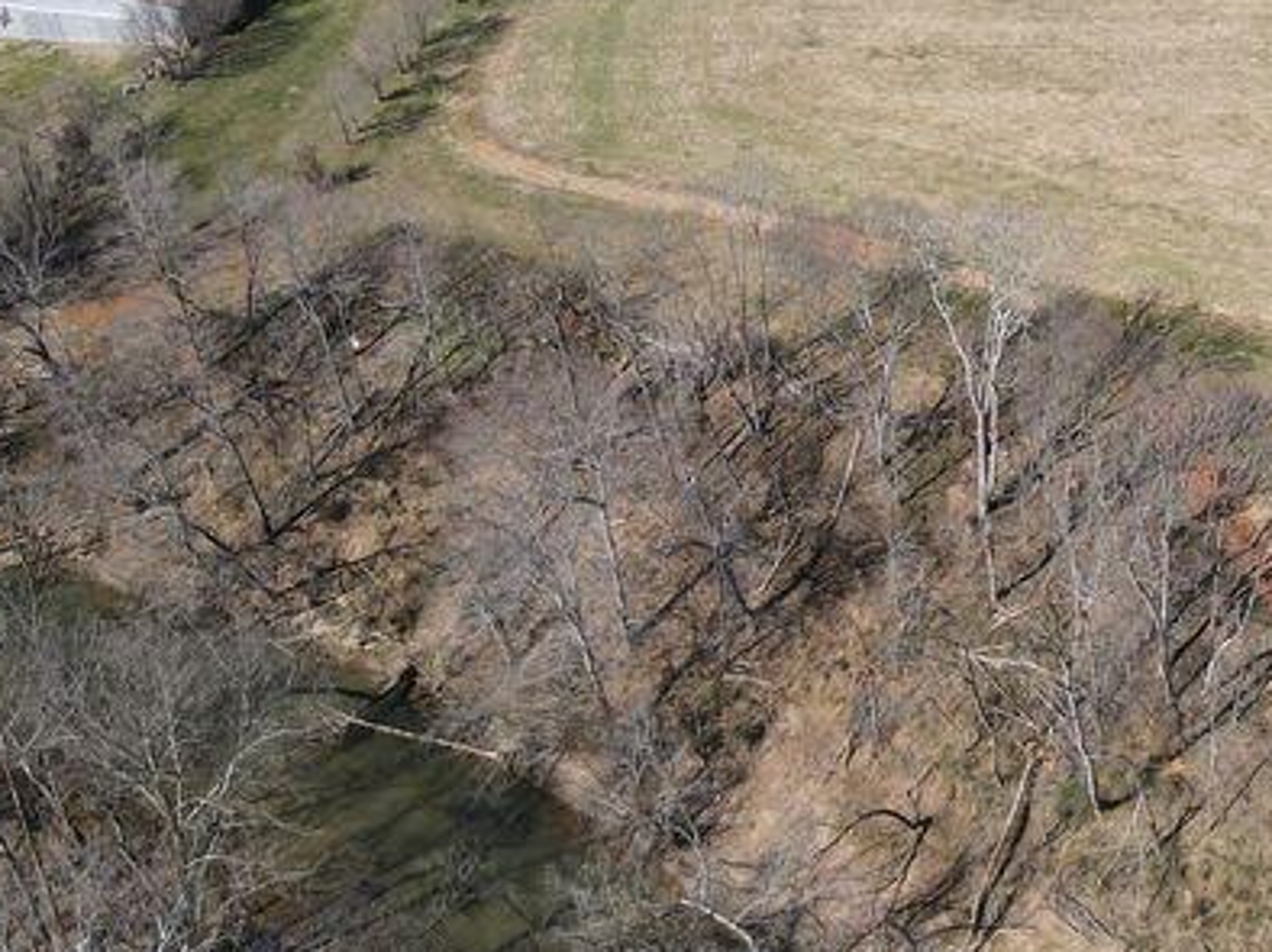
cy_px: 142
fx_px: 1910
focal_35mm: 52
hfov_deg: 34.9
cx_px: 1128
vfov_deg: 27.2
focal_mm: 4.5
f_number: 2.8
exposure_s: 1/500
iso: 100
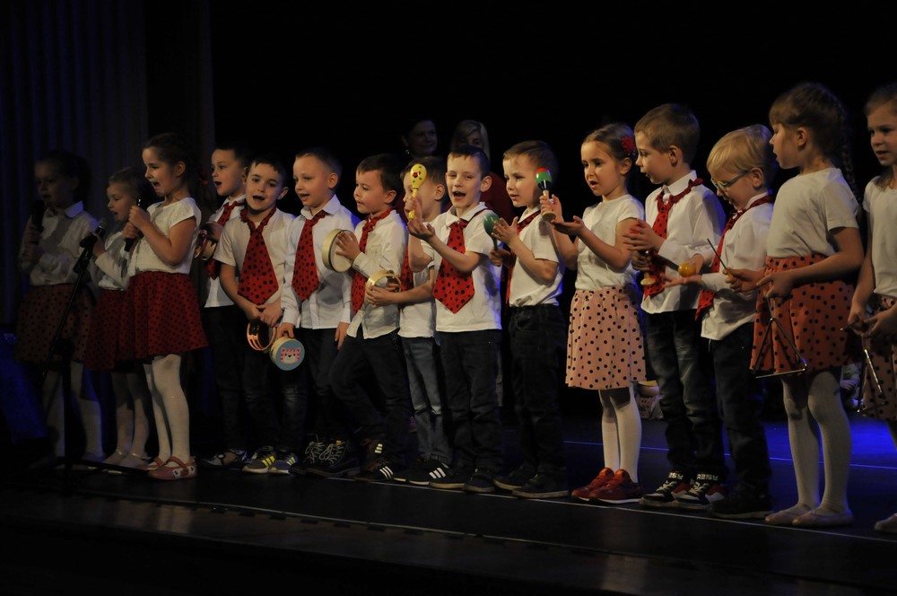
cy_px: 298
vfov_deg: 15.7
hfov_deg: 23.4
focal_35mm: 87
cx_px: 448
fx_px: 2165
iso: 1000
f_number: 5
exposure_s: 1/125
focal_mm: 58
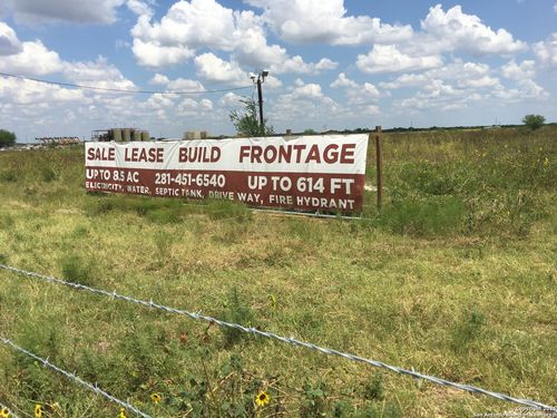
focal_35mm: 29
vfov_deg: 48.2
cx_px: 278
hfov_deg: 61.7
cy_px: 209
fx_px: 467
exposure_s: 1/2564
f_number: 2.2
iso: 25
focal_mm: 4.15
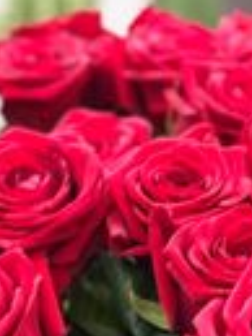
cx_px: 75
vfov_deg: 11.2
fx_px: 1667
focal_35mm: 172
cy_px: 439
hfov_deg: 8.6
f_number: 2.4
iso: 160
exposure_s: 1/25
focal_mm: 6
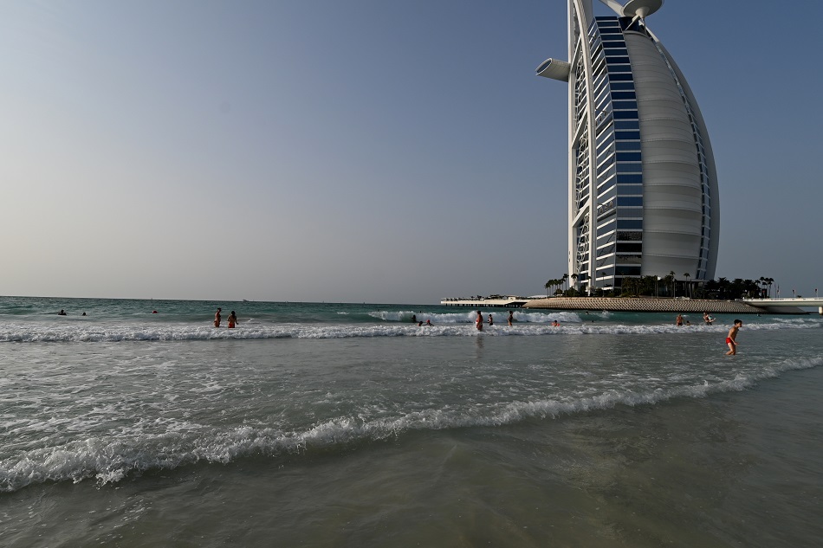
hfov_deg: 57.2
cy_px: 274
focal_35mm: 33
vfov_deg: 40.0
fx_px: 754
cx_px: 412
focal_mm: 22
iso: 100
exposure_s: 1/500
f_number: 8
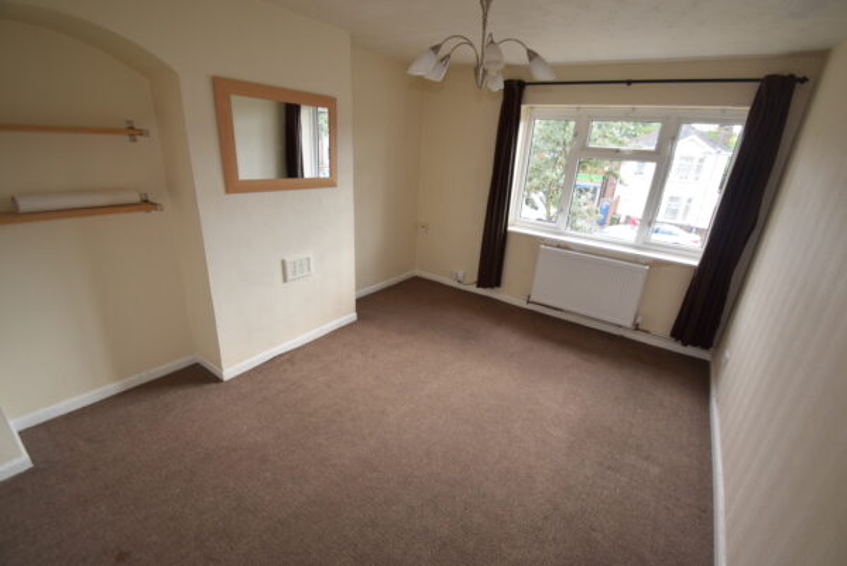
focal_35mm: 15
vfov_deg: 77.4
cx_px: 424
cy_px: 283
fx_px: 353
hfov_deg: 100.3
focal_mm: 10
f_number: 5.6
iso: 500
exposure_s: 1/125
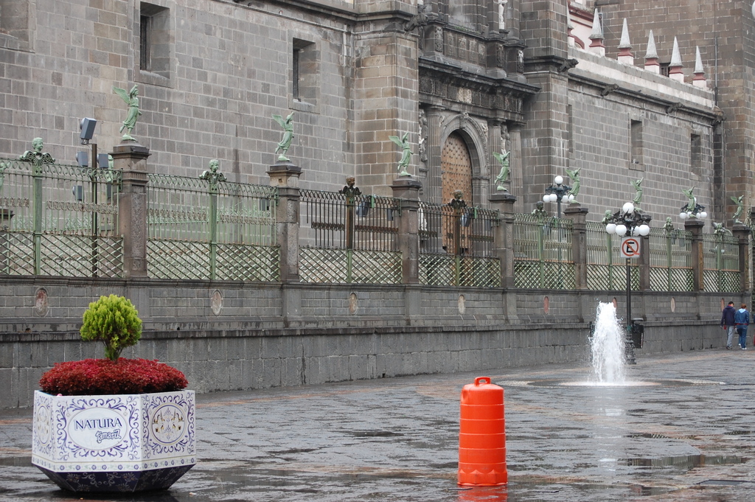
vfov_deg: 16.5
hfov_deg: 24.6
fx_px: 1729
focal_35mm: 82
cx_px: 378
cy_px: 251
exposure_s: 1/125
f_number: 5.6
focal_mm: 55
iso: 400
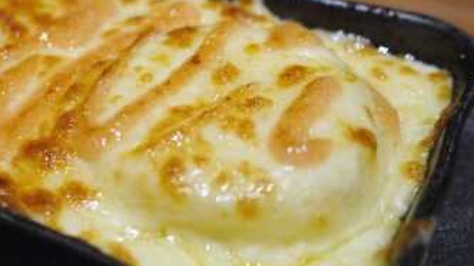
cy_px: 106
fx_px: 741
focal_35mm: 59
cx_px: 102
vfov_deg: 20.3
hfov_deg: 34.5
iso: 400
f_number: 2.5
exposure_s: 1/60
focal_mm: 14
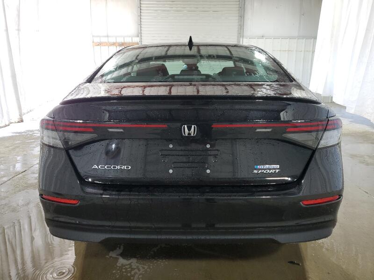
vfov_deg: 53.1
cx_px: 187
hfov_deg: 67.3
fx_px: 281
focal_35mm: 26
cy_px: 140
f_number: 1.5
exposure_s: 1/60.2
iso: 111
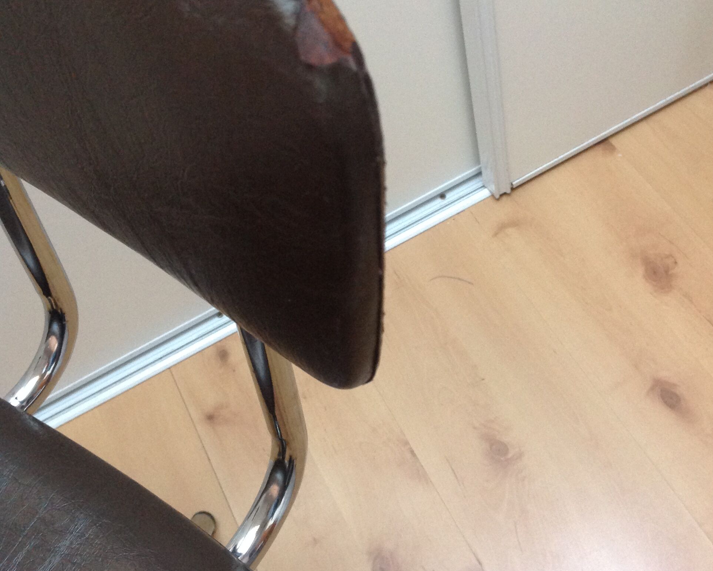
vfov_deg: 32.7
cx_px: 359
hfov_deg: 40.3
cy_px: 273
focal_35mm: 46
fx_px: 971
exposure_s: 1/15
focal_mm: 4.28
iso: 250
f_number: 2.4
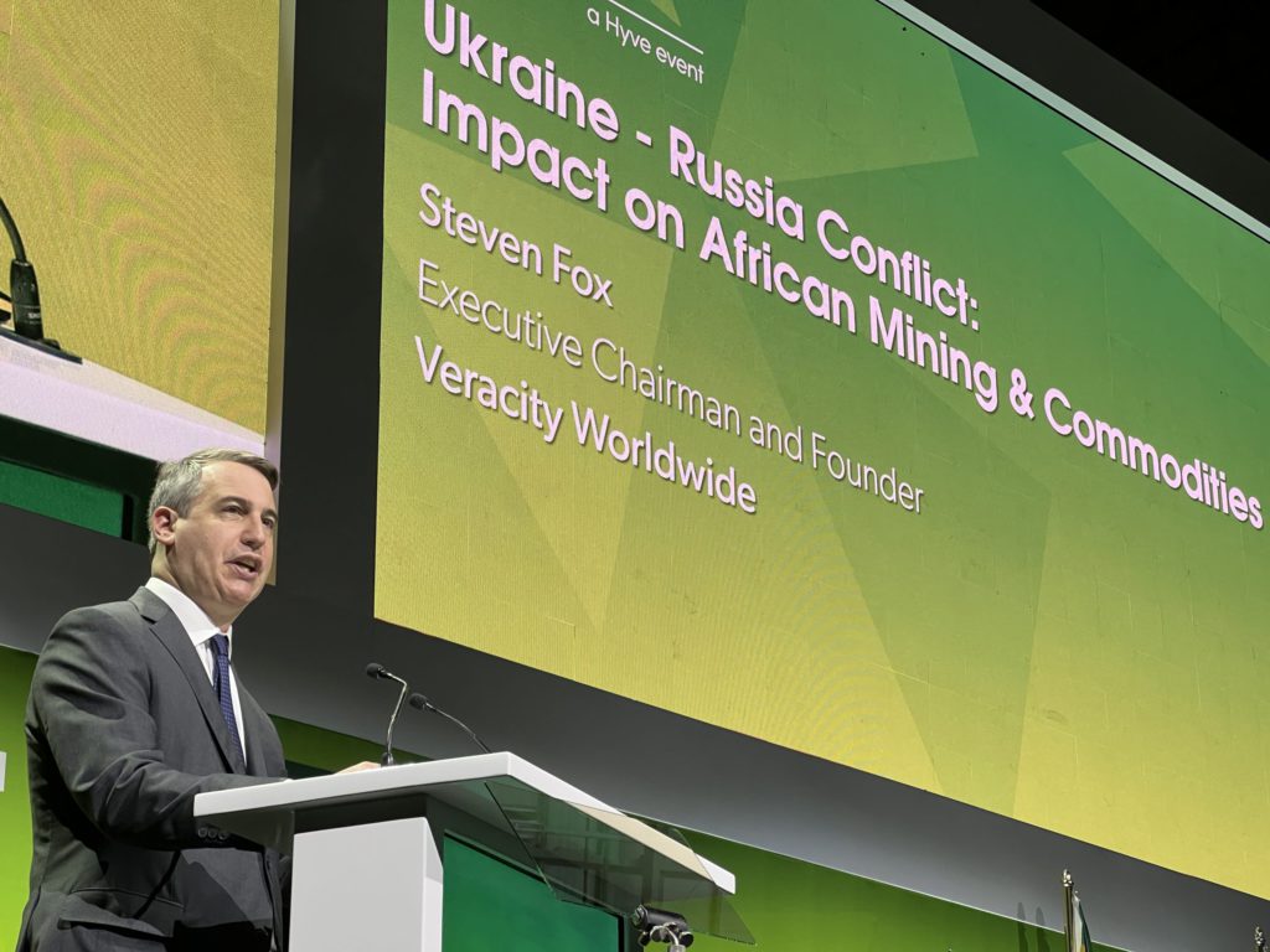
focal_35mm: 77
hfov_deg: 25.3
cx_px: 635
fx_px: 2825
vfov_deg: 19.1
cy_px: 476
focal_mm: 9
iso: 160
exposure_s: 1/50
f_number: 2.8
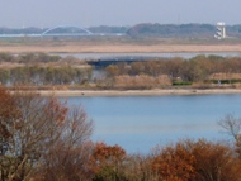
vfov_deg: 3.4
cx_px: 282
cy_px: 84
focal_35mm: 444
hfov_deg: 4.4
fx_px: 3095
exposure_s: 1/500
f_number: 5.6
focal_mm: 27.8
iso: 80
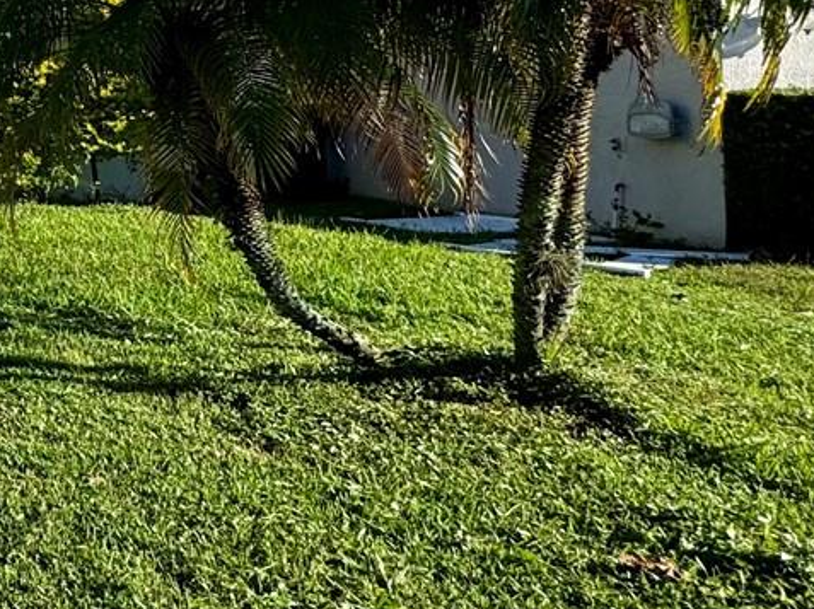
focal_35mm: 47
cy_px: 82
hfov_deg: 27.4
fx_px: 1104
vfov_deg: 29.8
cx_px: -418
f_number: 2.2
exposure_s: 1/1477
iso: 50
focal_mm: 2.22
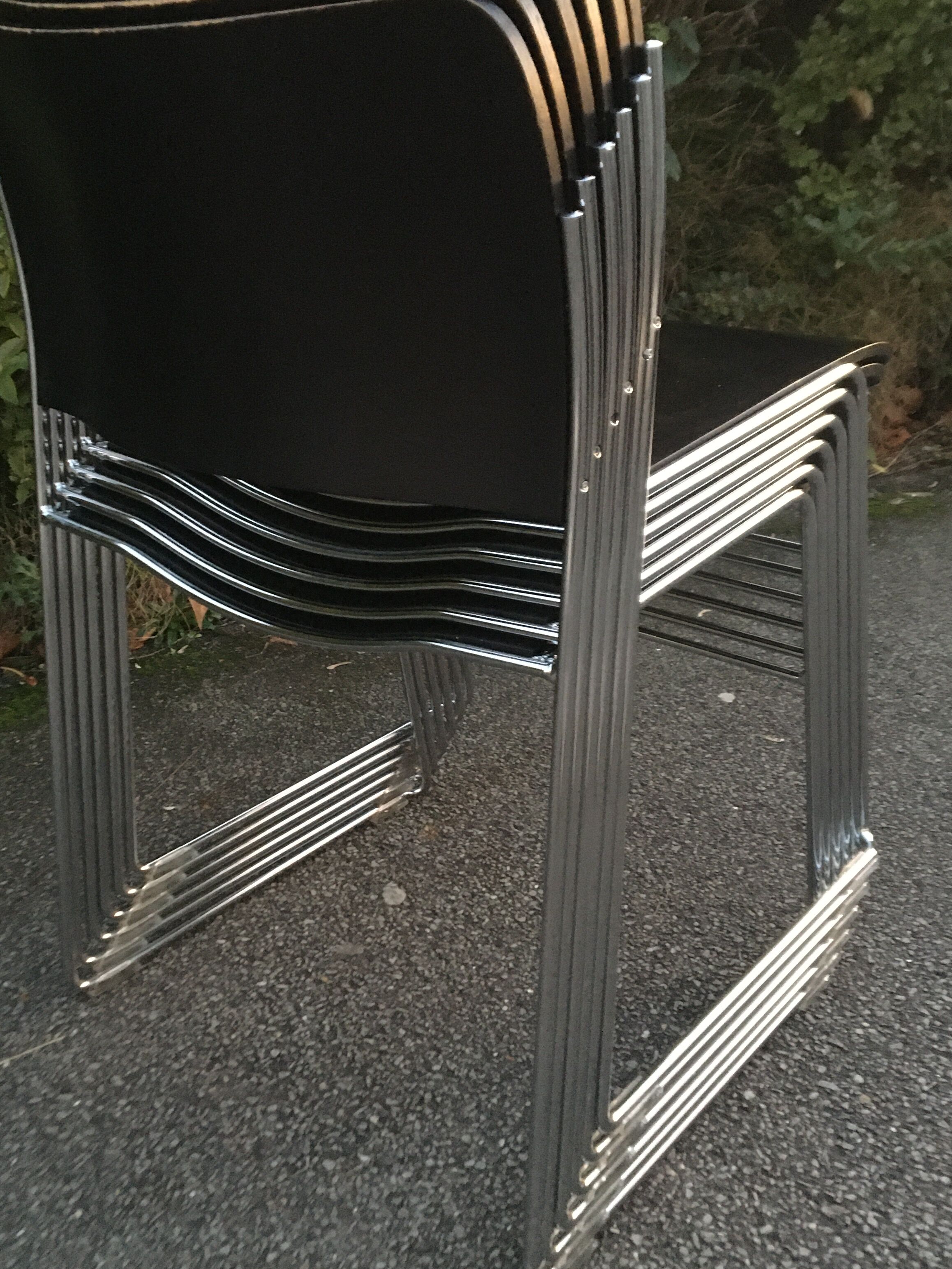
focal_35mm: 38
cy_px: 574
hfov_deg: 37.7
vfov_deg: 48.9
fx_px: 1393
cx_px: 425
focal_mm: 4.15
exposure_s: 1/17
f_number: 2.2
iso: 500
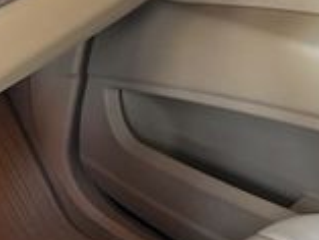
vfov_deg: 14.0
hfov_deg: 17.7
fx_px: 978
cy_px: 138
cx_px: -55
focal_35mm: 106
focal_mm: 5.7
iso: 125
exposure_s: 1/63
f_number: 1.5
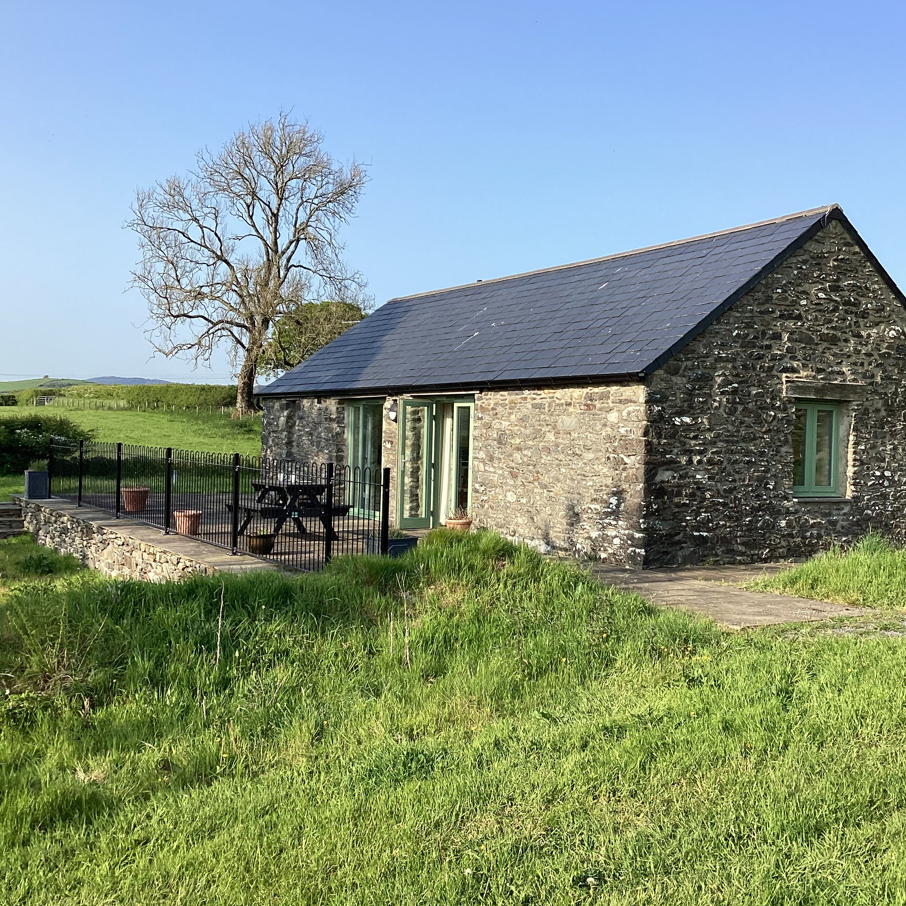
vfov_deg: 44.9
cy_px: 453
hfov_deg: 44.8
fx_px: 1096
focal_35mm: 37
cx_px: 521
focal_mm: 3.3
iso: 25
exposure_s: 1/840
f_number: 2.4
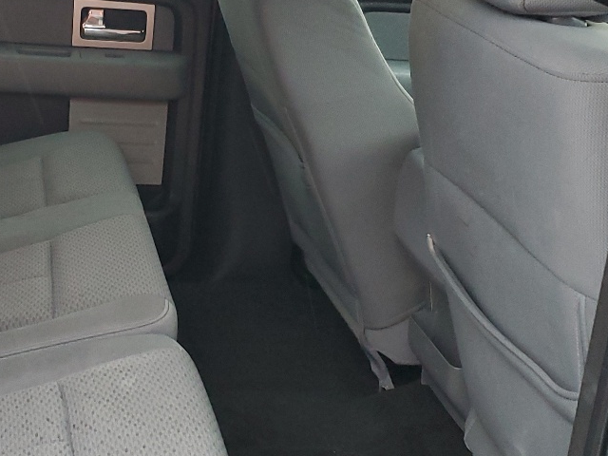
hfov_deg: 29.2
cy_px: 198
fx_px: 1142
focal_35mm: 65
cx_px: 130
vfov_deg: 22.6
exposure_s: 1/60.2
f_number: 1.5
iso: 235
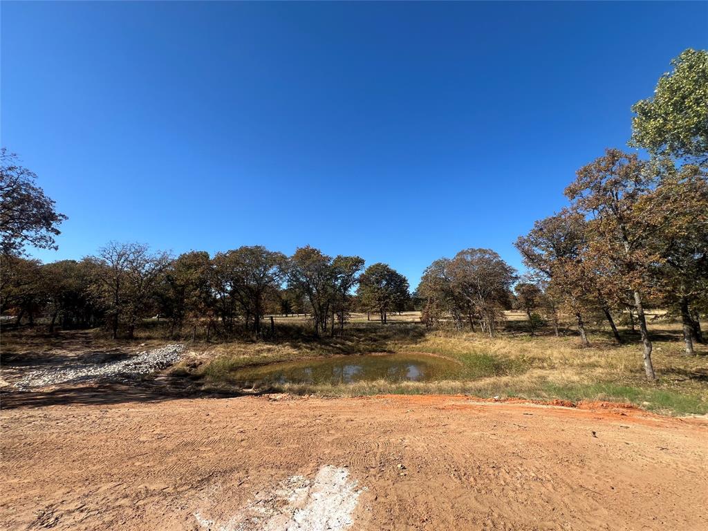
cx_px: 354
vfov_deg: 89.9
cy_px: 266
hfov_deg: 106.2
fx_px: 266
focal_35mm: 13
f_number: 1.8
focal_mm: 1.57
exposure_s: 1/1167
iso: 32
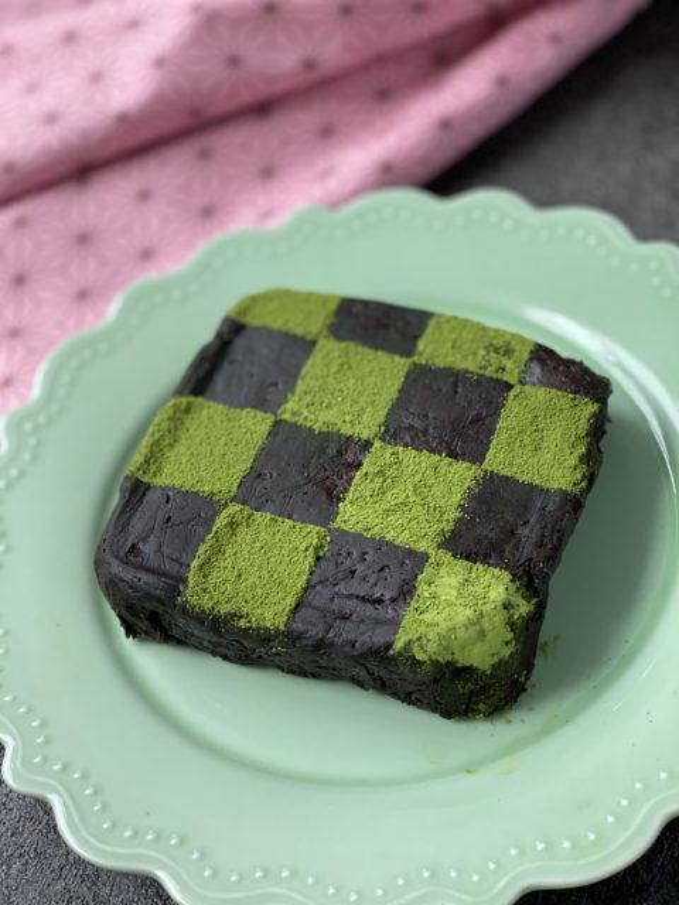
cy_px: 452
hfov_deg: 28.0
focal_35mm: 52
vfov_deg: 36.8
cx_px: 340
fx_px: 1360
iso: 250
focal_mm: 6
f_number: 2
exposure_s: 1/110
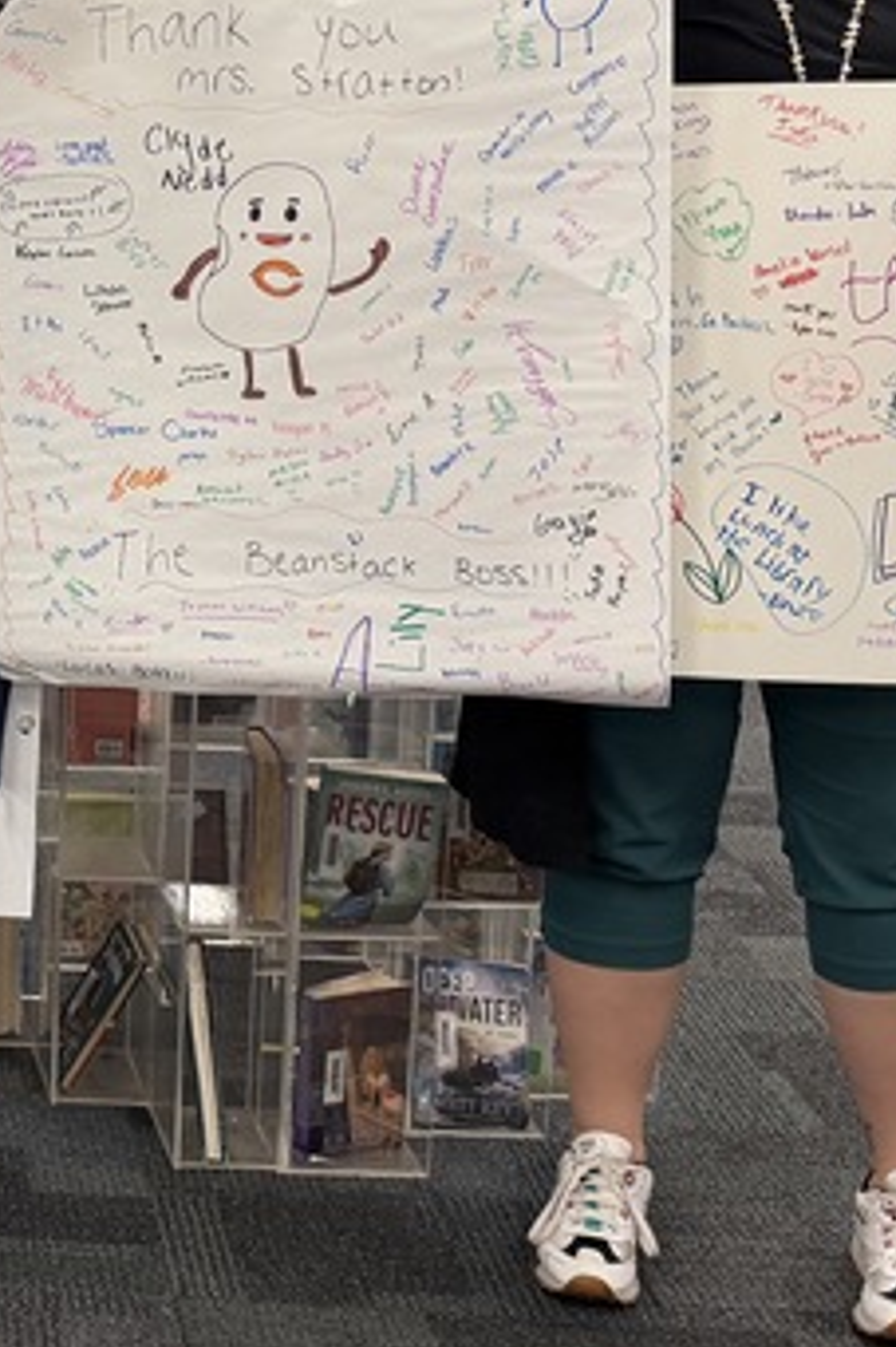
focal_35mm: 75
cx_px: -501
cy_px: 411
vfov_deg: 26.8
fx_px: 2803
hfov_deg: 16.4
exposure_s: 1/81
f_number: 1.78
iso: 200
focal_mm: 6.76
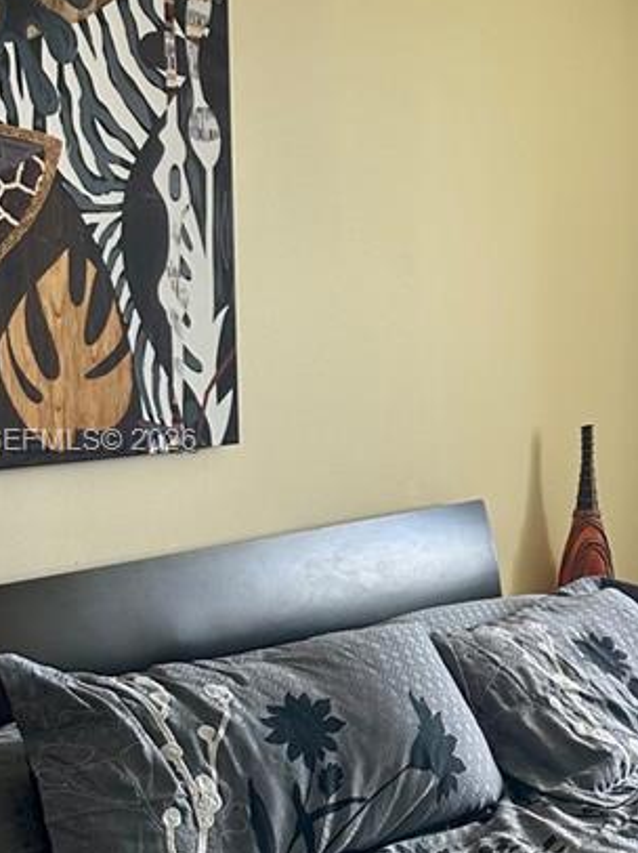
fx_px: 1747
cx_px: 753
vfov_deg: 27.4
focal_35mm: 71
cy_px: 443
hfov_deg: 19.6
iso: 125
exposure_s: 1/120
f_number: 1.78
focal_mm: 6.86
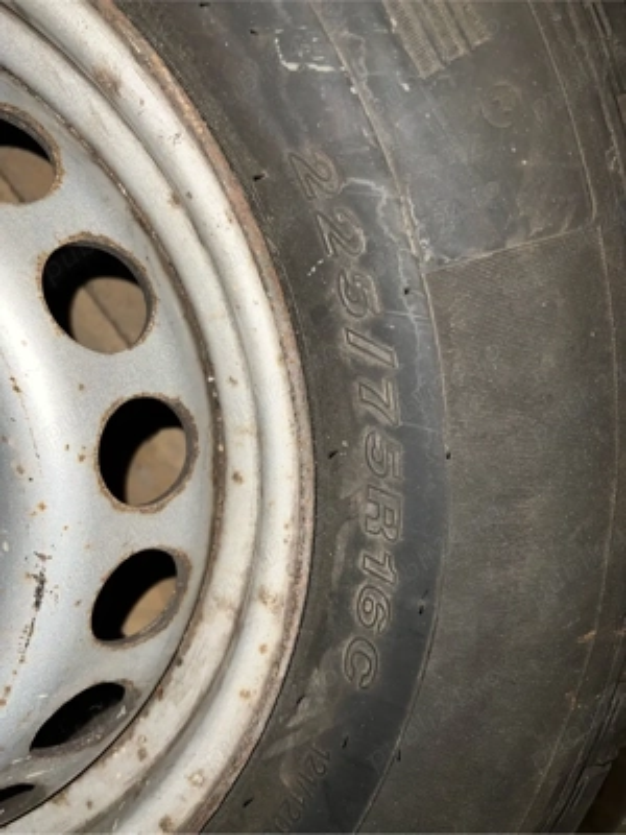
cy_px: 418
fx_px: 627
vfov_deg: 67.3
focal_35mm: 26
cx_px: 313
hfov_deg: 53.1
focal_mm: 5.7
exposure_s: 1/4
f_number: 1.5
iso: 32
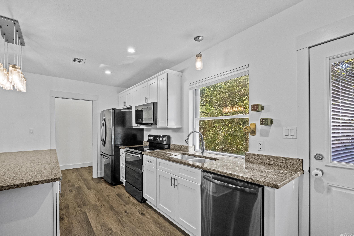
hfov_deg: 100.4
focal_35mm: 15
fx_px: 147
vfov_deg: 77.3
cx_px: 177
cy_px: 118
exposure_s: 1/5
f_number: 10
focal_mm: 10
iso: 1600
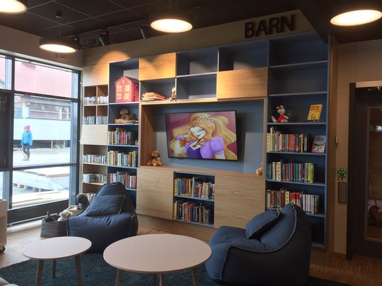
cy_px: 143
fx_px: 320
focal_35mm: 29
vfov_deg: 48.2
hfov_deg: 61.7
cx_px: 191
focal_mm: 4.15
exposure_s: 1/50
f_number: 2.2
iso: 32
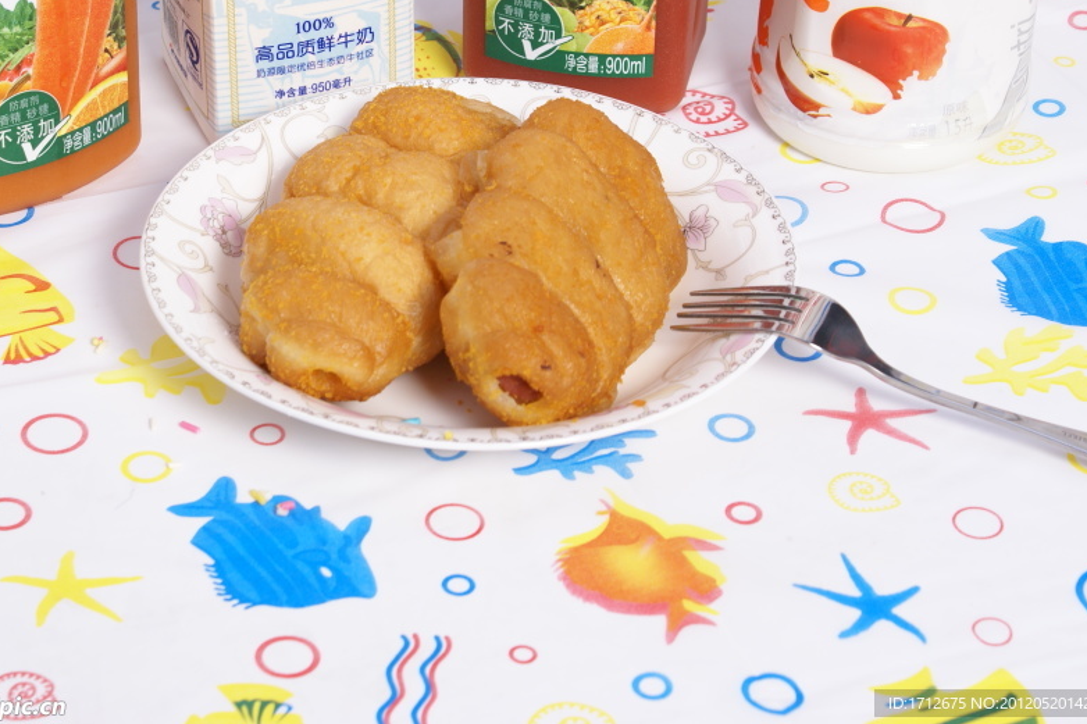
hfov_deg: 17.3
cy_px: 255
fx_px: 3562
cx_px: 484
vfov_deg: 11.6
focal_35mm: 118
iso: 100
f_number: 9
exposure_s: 1/100
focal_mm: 60
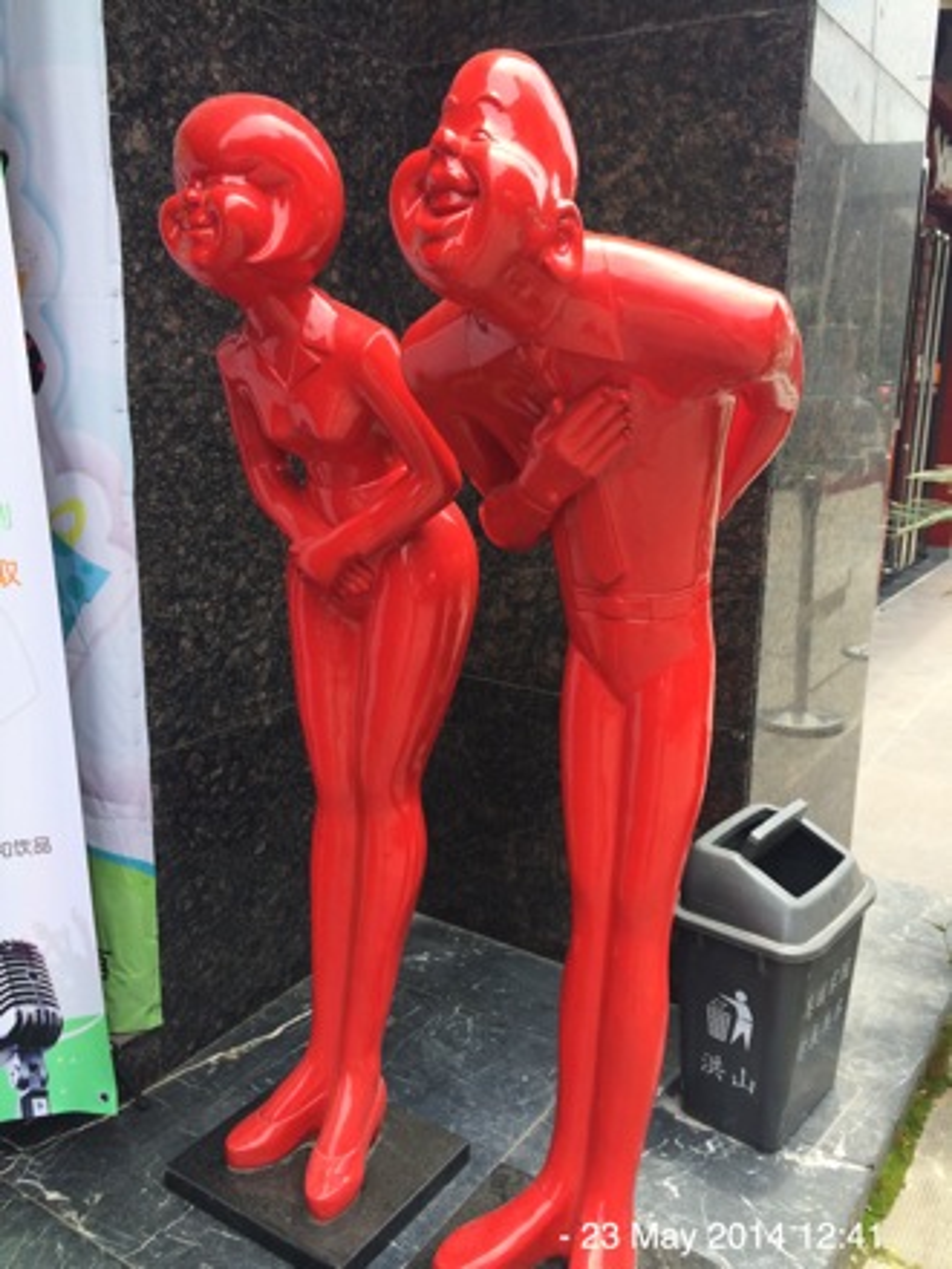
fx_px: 1100
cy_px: 634
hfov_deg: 46.8
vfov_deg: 60.0
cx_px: 476
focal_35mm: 30
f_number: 2.2
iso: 32
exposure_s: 1/419
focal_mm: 4.12
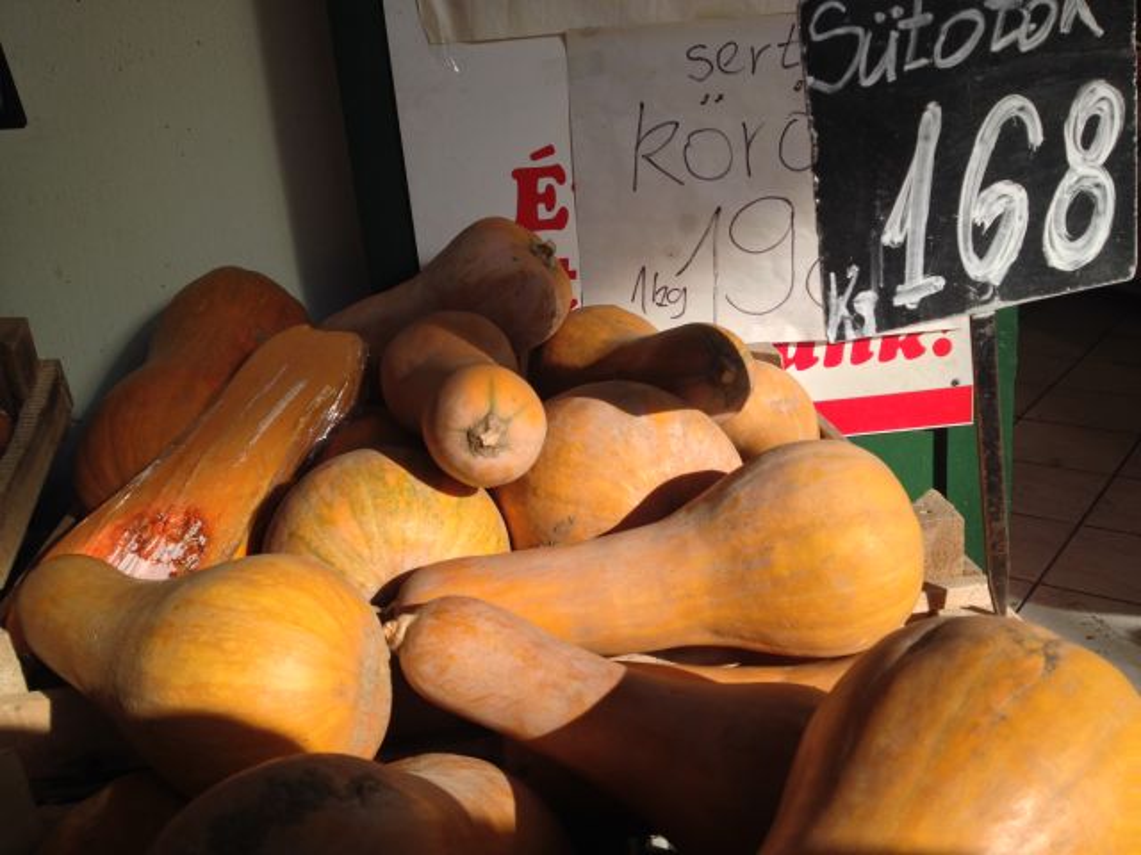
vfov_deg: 40.7
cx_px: 570
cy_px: 428
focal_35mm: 35
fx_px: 1154
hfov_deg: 52.6
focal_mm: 4.28
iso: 50
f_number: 2.4
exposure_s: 1/351
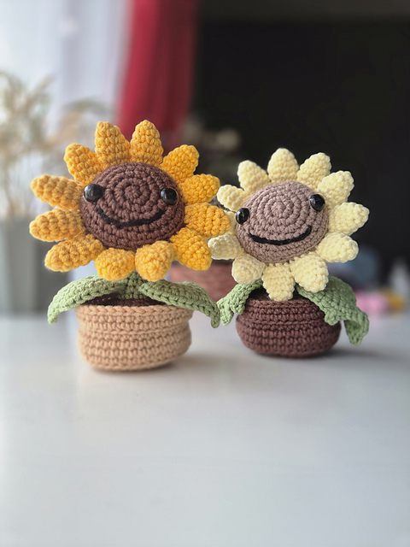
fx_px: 363
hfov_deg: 58.9
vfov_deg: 73.9
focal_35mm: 23
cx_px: 205
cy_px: 274
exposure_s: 1/100
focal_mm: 5.4
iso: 100
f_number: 1.8
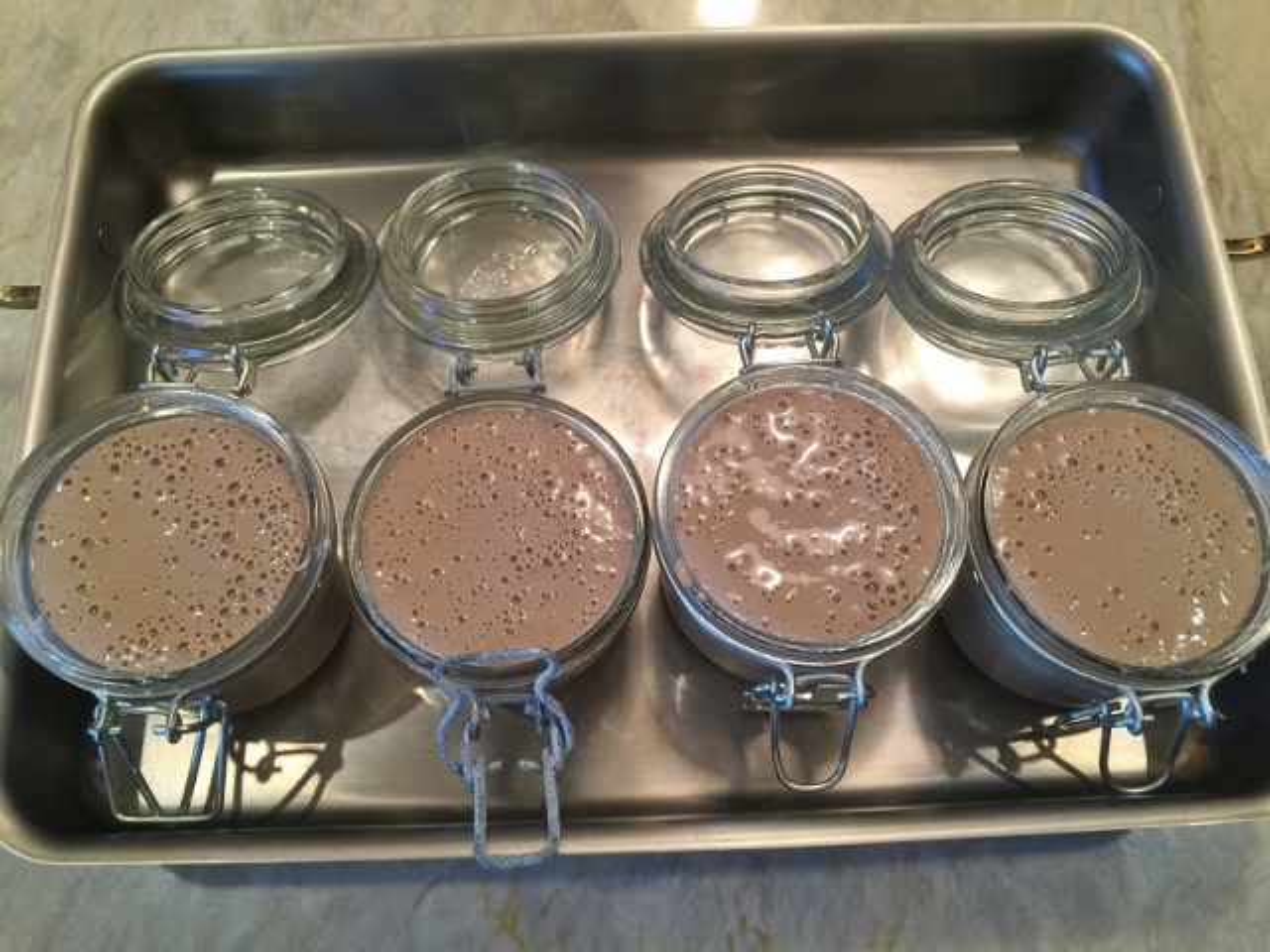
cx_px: 635
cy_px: 476
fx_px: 1064
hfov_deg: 61.7
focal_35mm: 29
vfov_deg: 48.2
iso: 40
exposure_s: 1/15
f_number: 2.2
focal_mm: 4.15
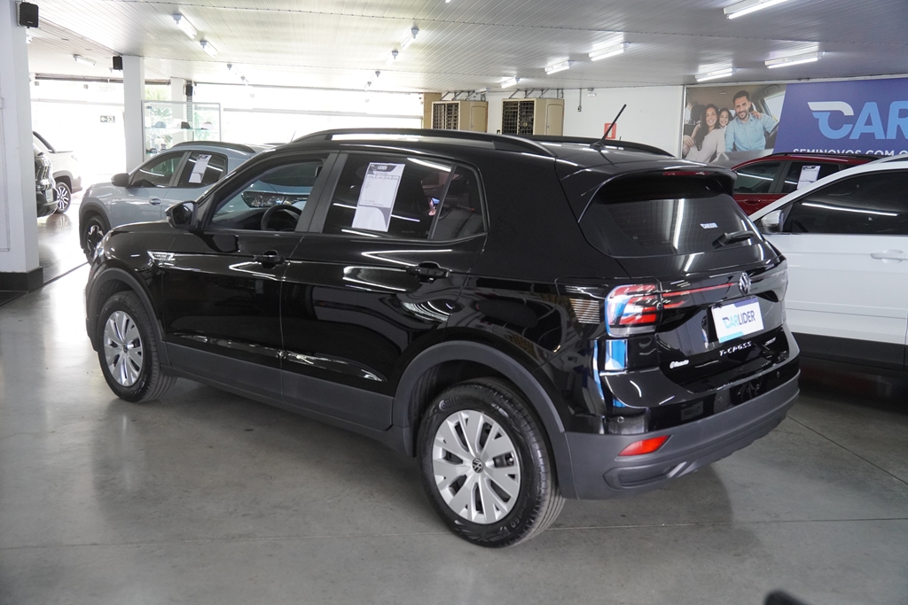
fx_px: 908
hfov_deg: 53.1
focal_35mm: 36
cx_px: 454
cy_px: 302
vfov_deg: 36.9
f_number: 3.5
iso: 1600
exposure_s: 1/160
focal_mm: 24
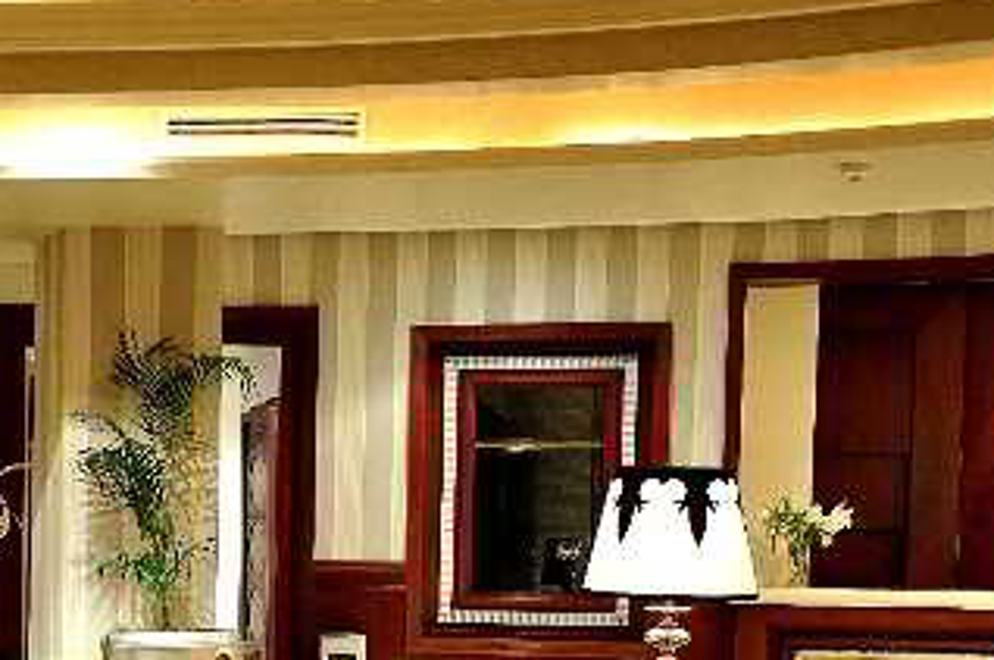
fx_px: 2288
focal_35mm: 83
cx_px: -159
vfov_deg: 16.0
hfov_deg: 22.8
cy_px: 715
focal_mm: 22
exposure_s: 1/1.6
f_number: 3.8
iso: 200
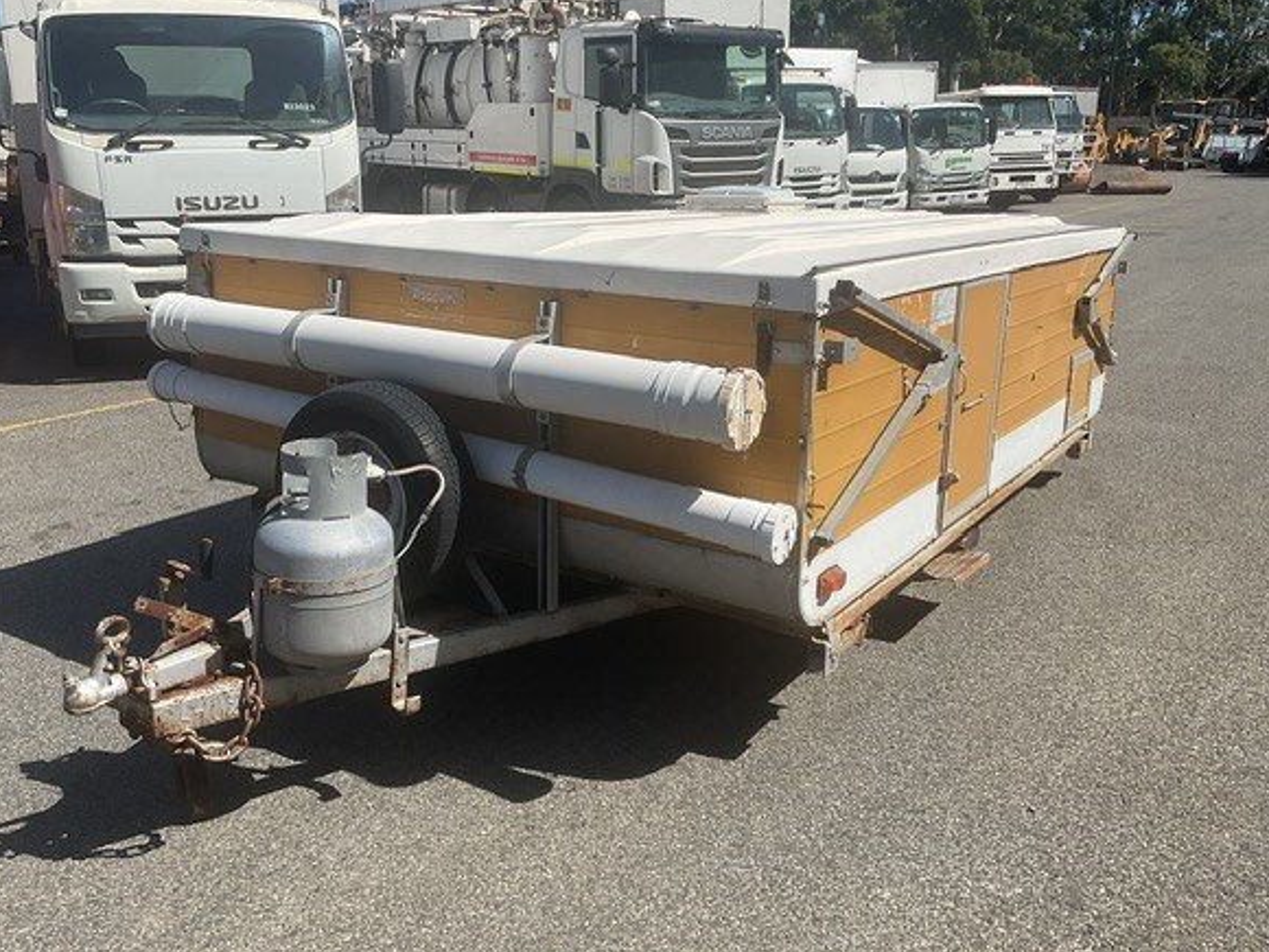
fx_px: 1173
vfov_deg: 44.1
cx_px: 573
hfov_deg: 56.7
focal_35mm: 32
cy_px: 446
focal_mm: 3
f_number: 1.8
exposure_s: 1/2801
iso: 16
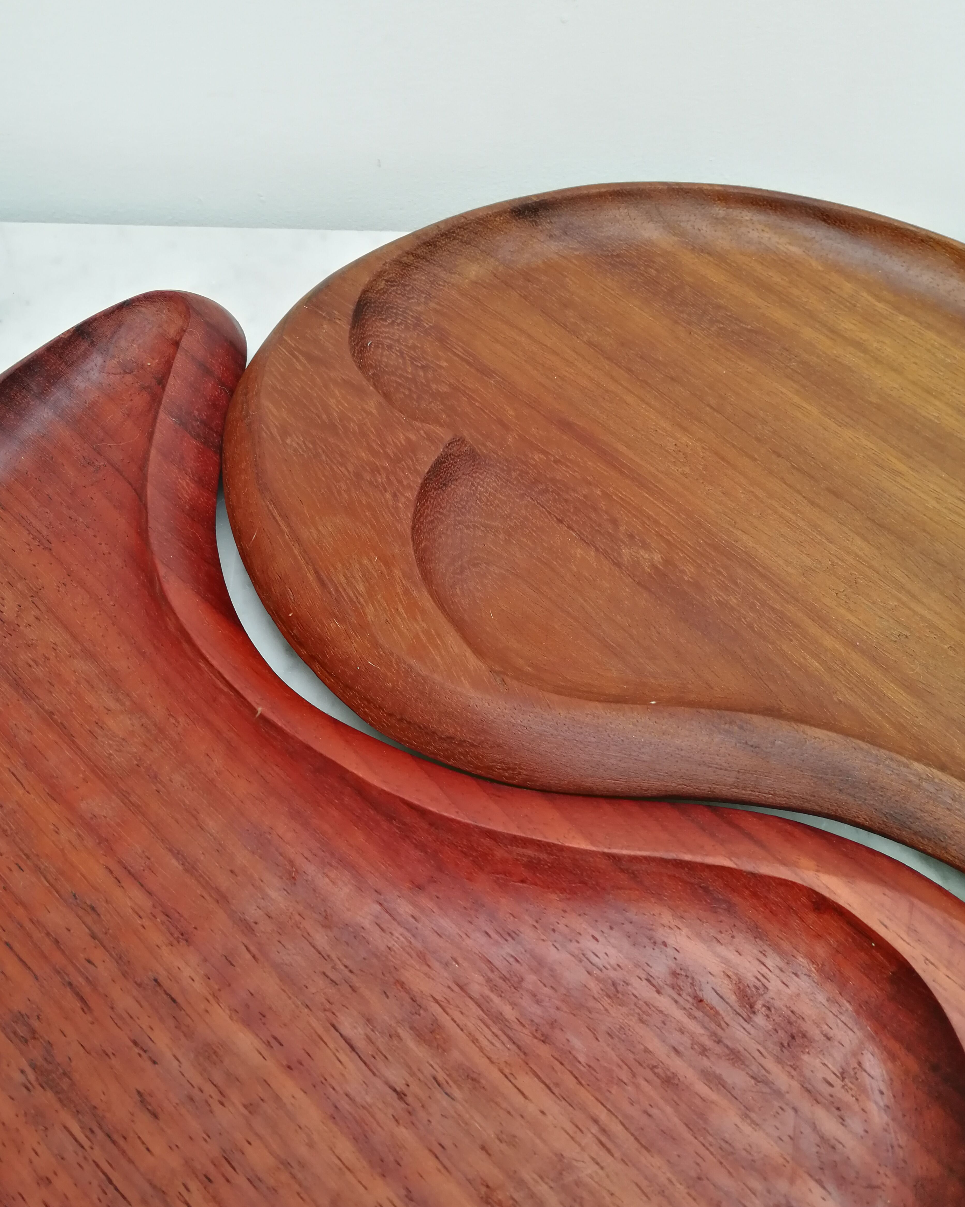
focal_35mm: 29
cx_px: 468
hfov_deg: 50.0
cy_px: 559
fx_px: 1035
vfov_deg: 60.4
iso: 125
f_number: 1.8
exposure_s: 1/50
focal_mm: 3.95
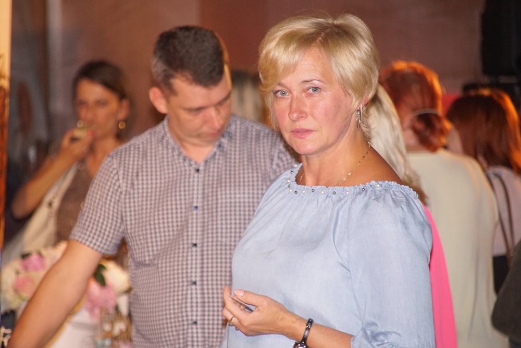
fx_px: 4342
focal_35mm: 300
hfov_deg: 6.9
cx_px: 260
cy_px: 174
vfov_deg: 4.6
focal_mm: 200
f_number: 6.3
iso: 2500
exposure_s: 1/60
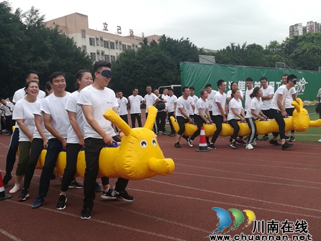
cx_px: 163
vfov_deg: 36.8
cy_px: 126
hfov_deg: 47.8
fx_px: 362
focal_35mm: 39
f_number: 2.2
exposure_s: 1/644
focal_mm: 3.83
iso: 50
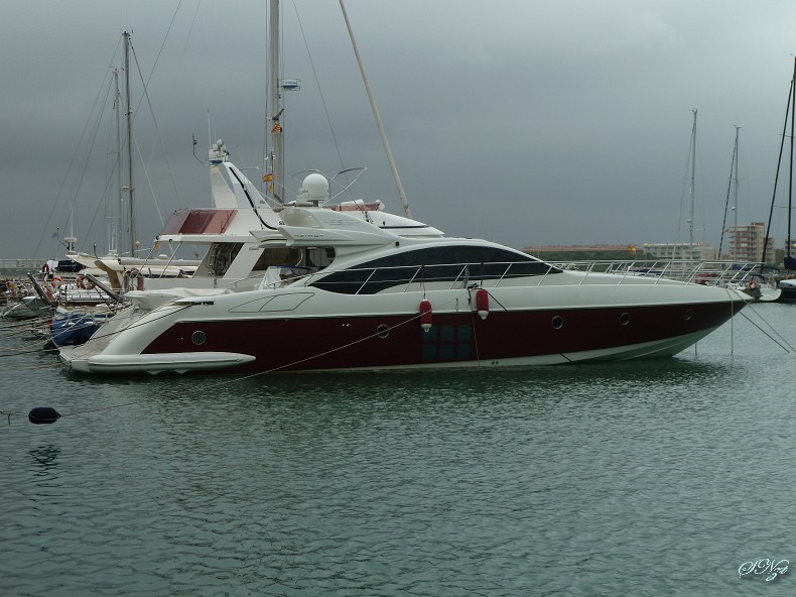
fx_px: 1356
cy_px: 298
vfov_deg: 24.8
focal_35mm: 59
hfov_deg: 32.7
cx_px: 398
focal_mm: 9.7
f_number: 3.9
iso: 80
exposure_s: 1/400
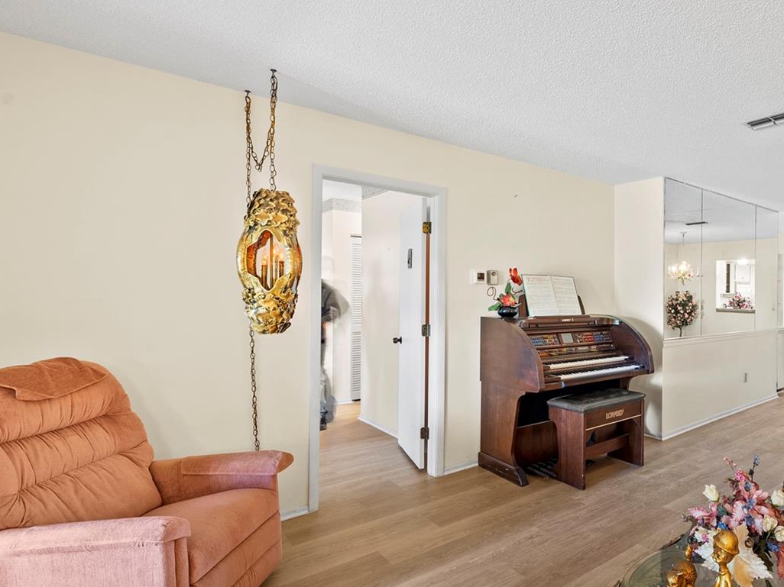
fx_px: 476
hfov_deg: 73.5
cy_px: 318
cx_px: 586
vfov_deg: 63.3
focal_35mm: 21
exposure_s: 1.6
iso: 640
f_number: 9
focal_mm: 14
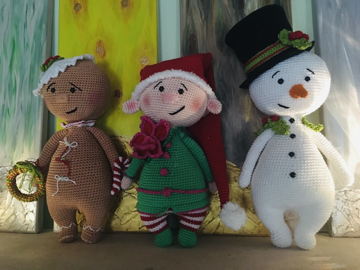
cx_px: 180
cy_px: 135
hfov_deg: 61.7
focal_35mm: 29
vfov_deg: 48.2
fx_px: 302
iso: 500
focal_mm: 4.15
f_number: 2.2
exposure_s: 1/17
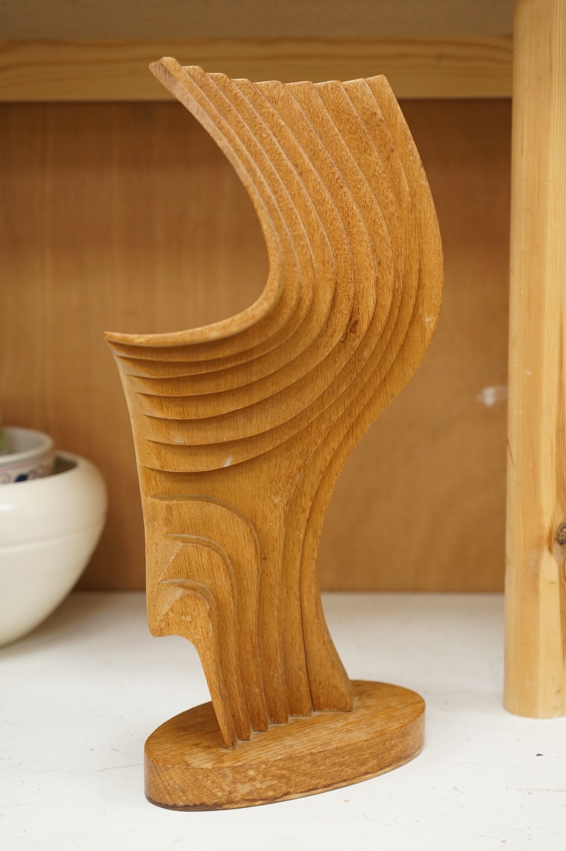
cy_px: 426
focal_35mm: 54
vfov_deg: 36.9
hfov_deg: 25.0
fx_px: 1276
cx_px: 283
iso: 1600
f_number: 5
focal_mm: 54
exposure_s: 1/100
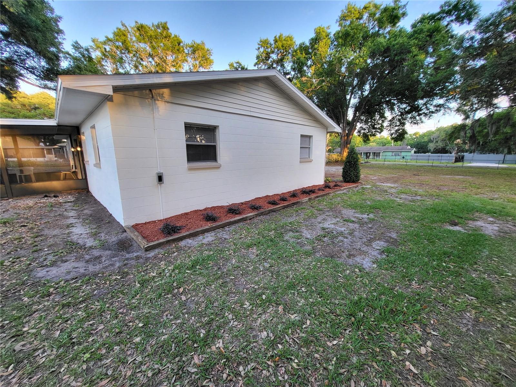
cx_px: 258
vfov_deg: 89.9
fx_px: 194
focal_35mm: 13
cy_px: 194
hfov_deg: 106.2
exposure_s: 1/60
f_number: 2.2
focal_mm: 1.74
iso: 40
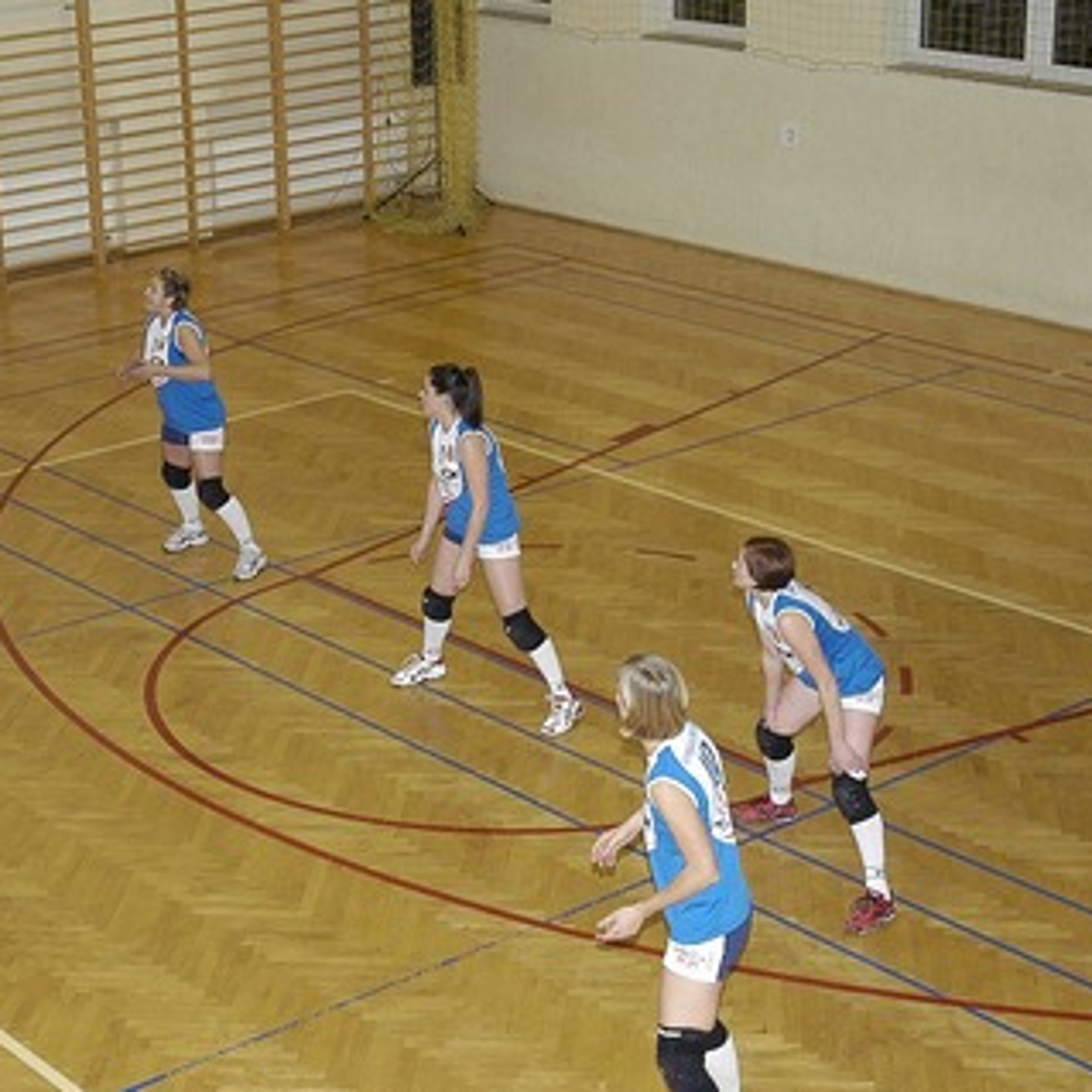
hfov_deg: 23.9
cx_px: 329
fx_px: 2562
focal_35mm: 72
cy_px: 597
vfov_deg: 24.1
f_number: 4
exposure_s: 1/100
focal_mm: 31
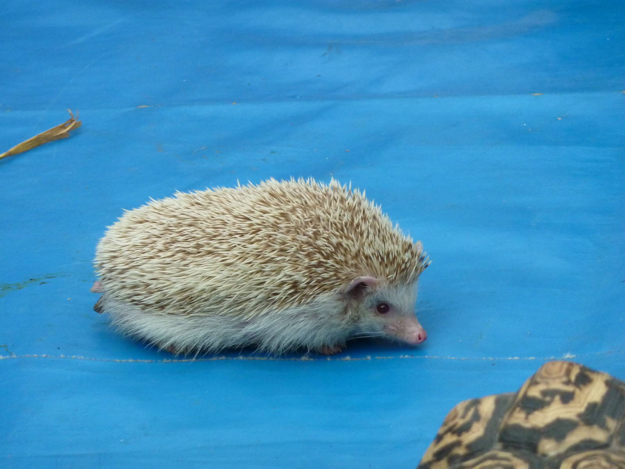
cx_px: 312
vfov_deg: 5.0
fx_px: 5417
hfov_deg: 6.6
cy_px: 234
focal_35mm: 300
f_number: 4.9
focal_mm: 49.2
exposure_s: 1/40
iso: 400
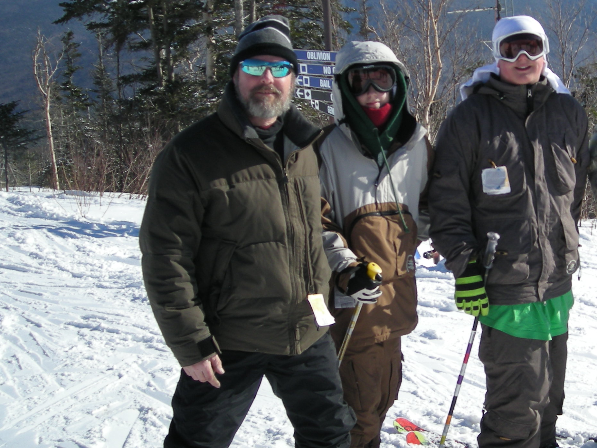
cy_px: 173
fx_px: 1000
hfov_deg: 32.7
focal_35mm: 58
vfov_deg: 25.2
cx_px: 442
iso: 50
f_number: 5.7
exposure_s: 1/331
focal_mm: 5.7
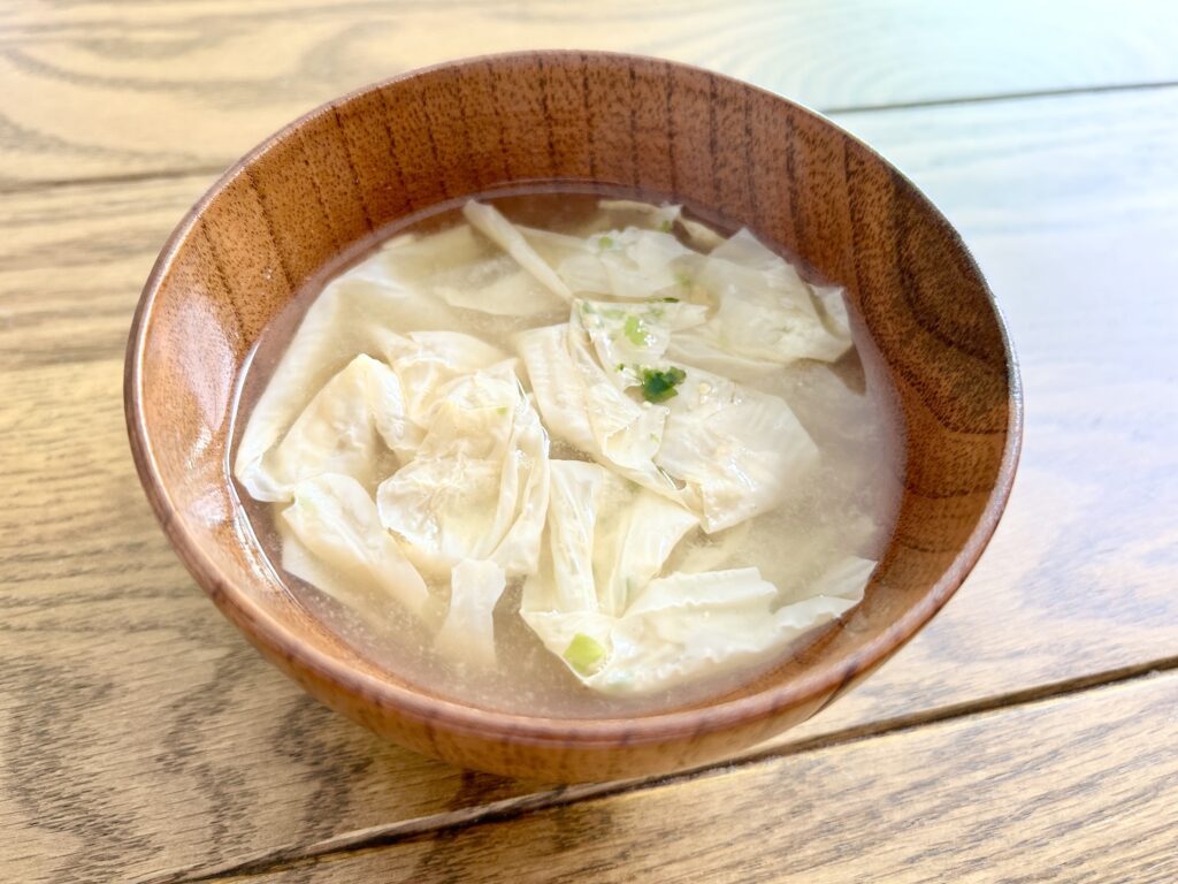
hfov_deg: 67.3
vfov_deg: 53.1
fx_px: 885
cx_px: 589
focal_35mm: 26
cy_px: 442
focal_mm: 5.7
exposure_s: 1/121
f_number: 1.5
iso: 100
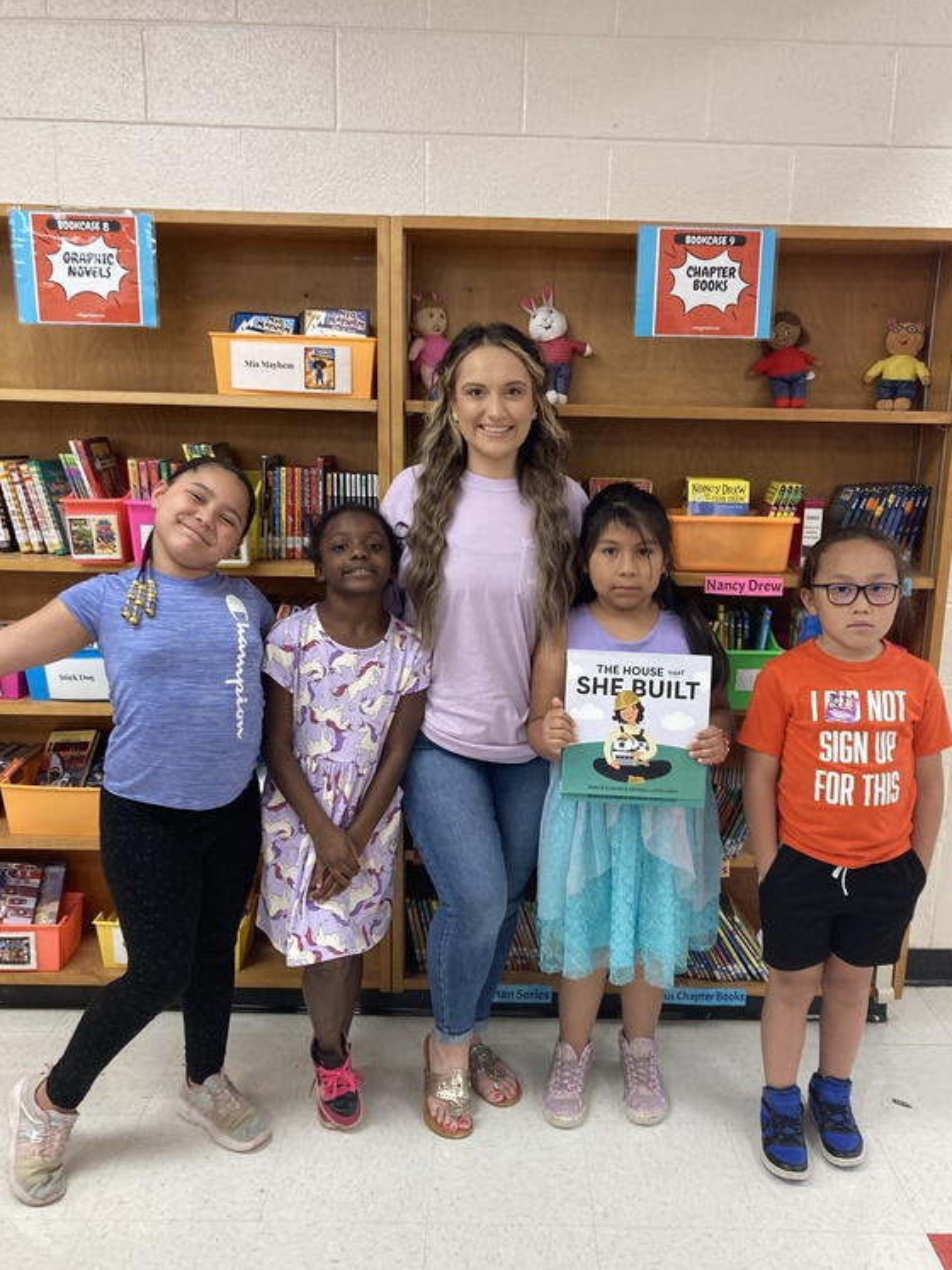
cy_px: 673
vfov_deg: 59.9
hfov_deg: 46.8
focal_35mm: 30
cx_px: 508
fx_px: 1100
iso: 100
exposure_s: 1/60
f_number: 1.8
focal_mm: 3.99
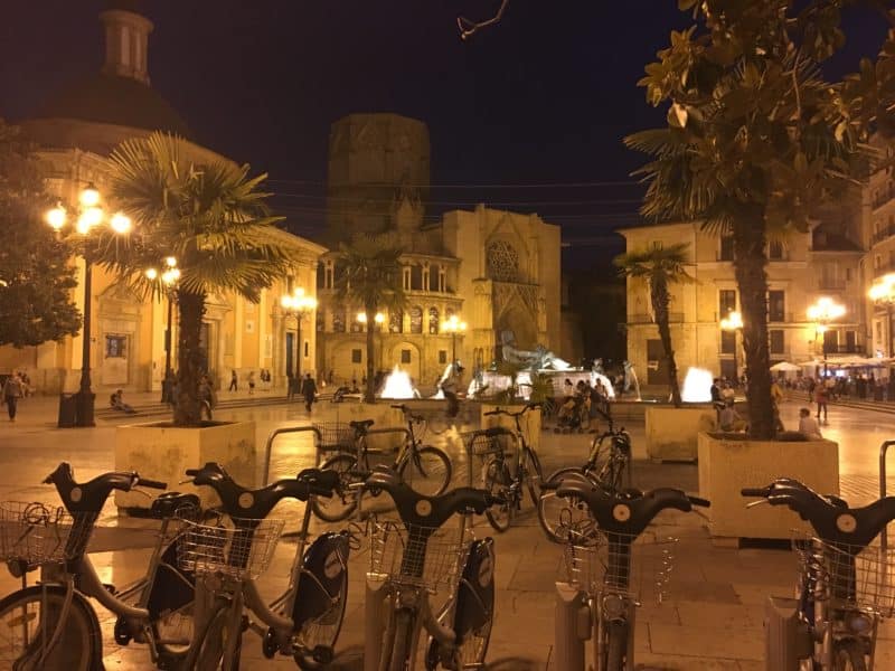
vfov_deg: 48.2
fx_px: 750
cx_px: 448
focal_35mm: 29
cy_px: 336
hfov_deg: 61.7
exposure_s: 1/17
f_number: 2.2
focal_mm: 4.15
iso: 250
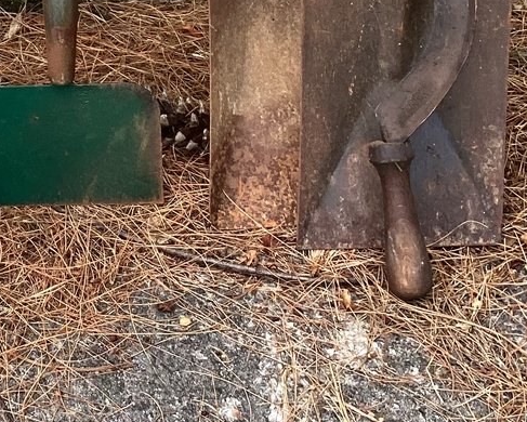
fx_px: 1467
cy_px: -5
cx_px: -71
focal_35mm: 94
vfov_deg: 16.0
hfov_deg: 19.4
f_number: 2.4
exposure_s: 1/120
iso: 32
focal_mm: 3.3
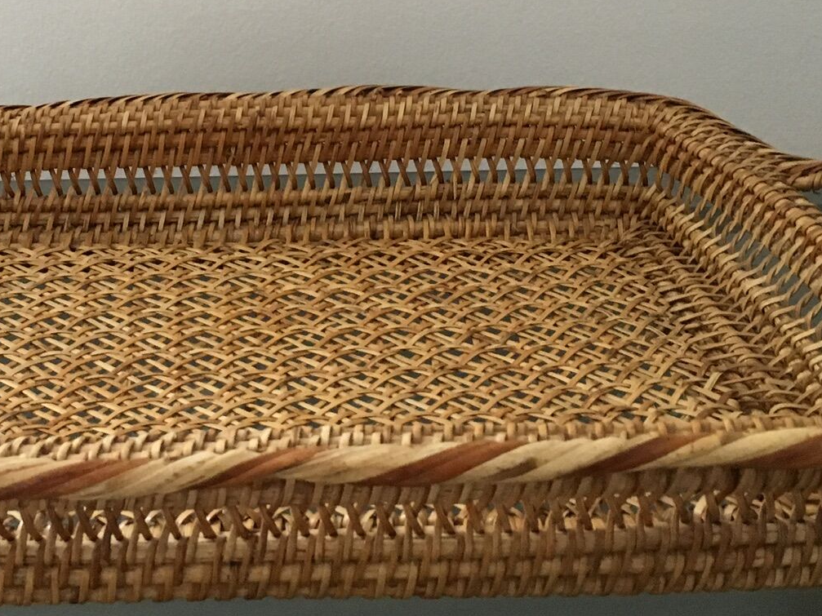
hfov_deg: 32.3
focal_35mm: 59
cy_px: 148
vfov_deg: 24.5
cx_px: 252
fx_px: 1401
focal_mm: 4.15
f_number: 2.2
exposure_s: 1/20
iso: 200
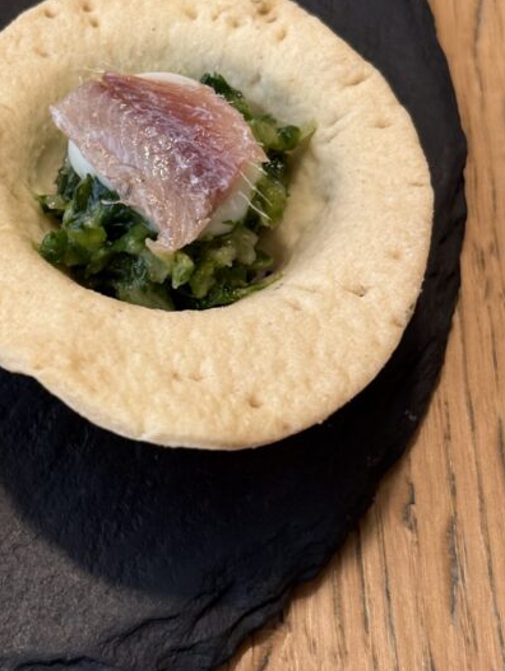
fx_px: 1768
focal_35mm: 91
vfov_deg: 21.5
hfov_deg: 16.0
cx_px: 47
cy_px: 255
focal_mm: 6.76
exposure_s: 1/120
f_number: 1.78
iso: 125
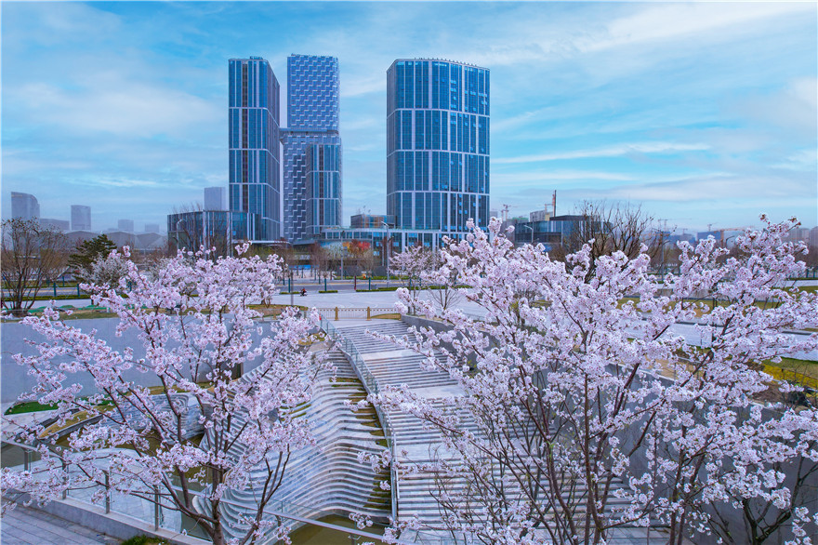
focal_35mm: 22
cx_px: 409
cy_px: 272
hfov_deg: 78.6
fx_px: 500
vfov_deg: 57.2
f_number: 2.8
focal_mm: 8.38
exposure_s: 1/640
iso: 100
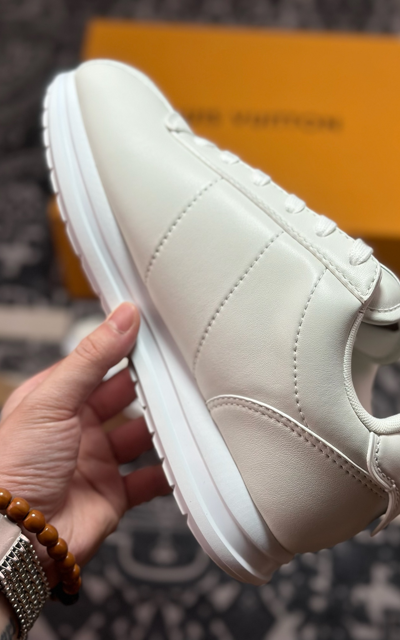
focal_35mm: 51
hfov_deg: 25.3
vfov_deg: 39.6
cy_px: 320
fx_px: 889
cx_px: 232
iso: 80
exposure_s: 1/1639
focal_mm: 6.86
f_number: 1.78
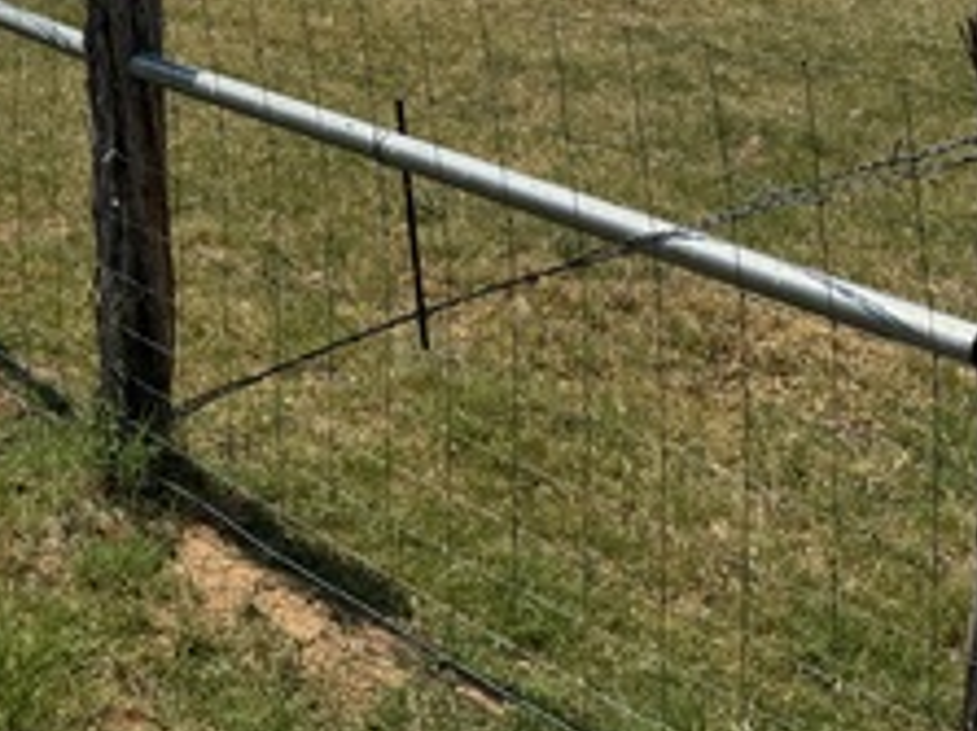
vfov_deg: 20.0
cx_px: 285
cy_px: -144
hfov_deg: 27.9
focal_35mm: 69
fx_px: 1946
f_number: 1.78
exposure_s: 1/7092
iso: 80
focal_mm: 6.76
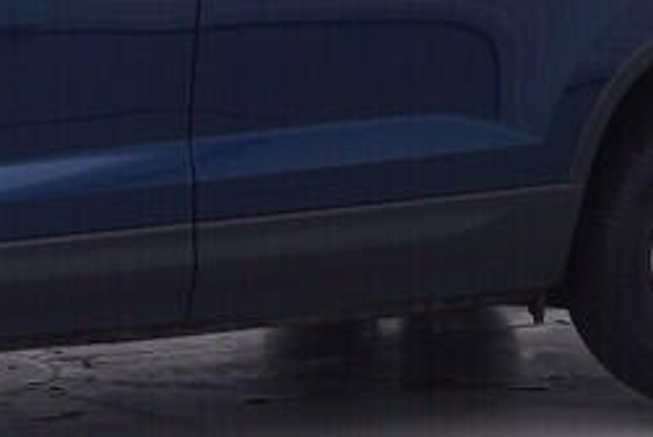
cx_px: -34
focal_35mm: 129
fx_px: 2340
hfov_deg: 15.5
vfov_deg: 10.6
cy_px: 65
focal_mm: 15
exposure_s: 1/80
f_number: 5
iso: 200
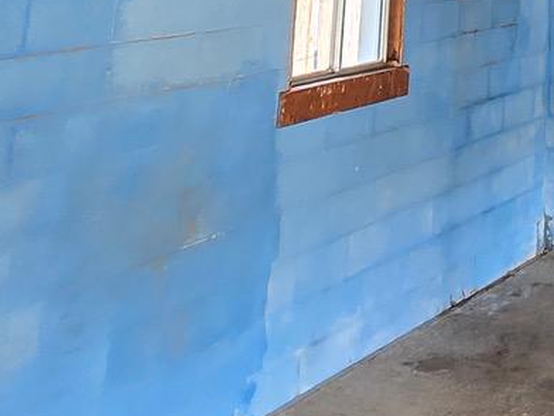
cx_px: 670
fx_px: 1088
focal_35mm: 68
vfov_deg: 16.1
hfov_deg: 25.5
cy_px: -447
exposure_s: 1/60
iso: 40
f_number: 2.2
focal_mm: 1.7
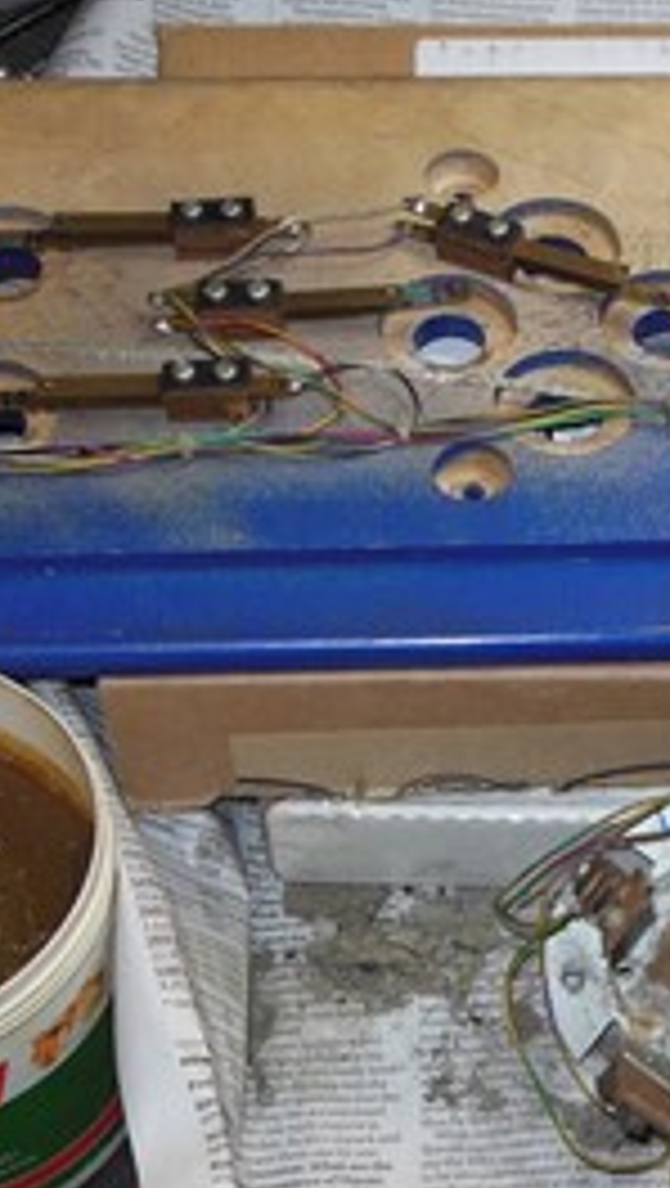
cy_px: 652
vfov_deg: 34.3
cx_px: 949
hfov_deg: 18.0
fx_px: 1922
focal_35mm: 61
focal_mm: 6
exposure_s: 1/30
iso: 125
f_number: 3.5
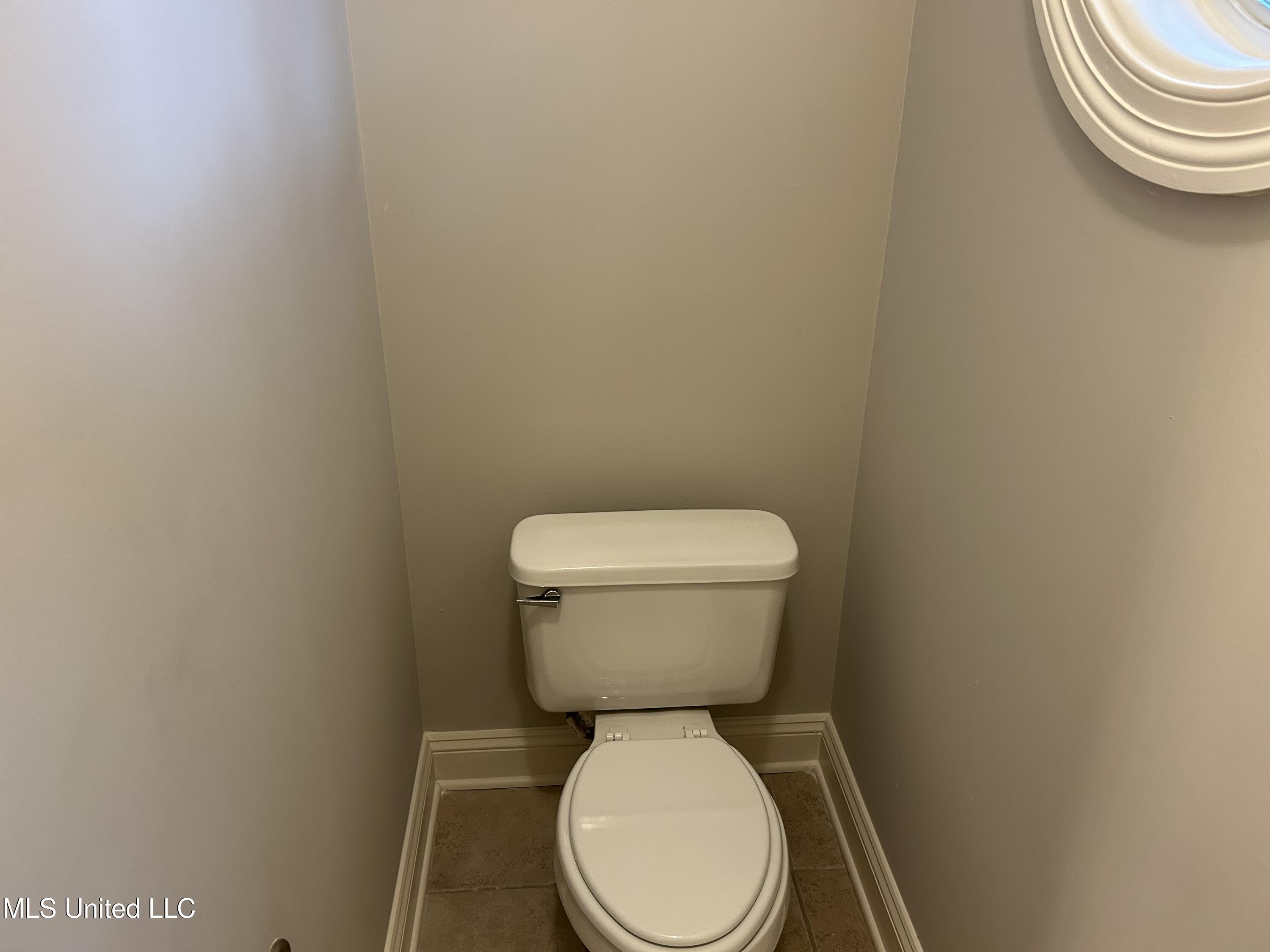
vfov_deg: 53.1
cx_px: 635
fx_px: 954
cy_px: 476
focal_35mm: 26
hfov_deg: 67.3
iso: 250
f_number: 1.5
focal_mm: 5.7
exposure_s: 1/60
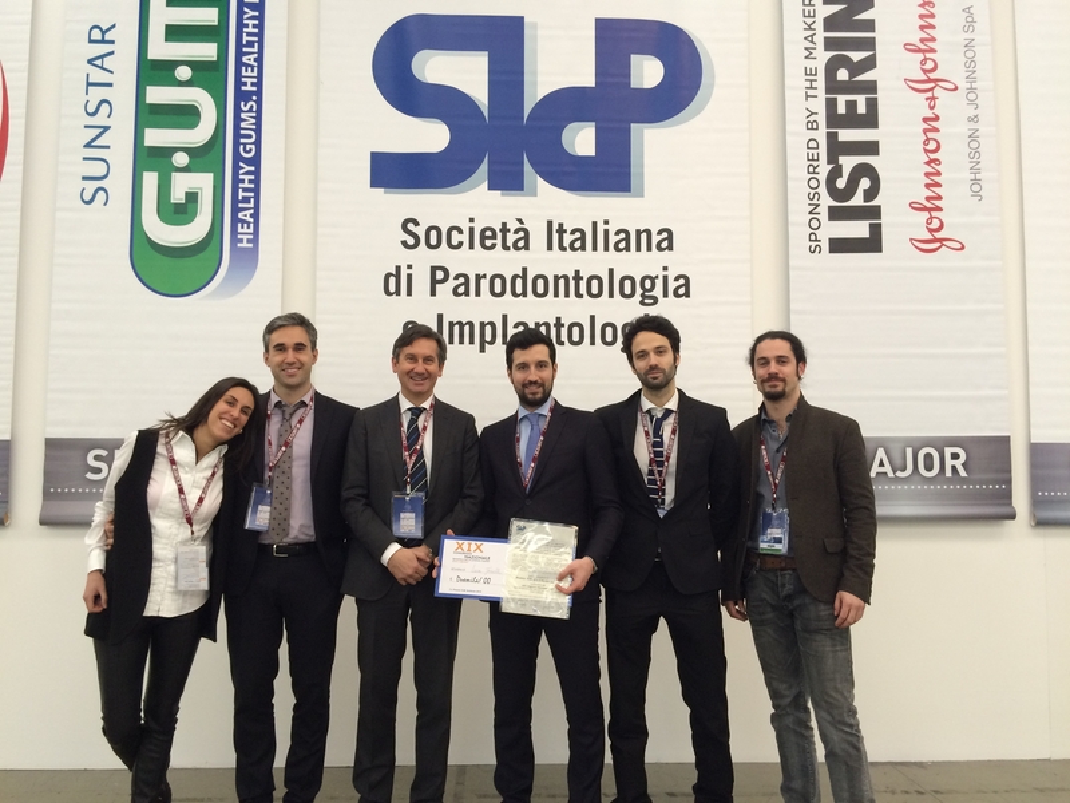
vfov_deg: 48.2
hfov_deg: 61.7
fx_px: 896
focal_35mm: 29
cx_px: 535
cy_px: 402
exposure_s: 1/33
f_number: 2.2
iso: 64
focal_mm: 4.15
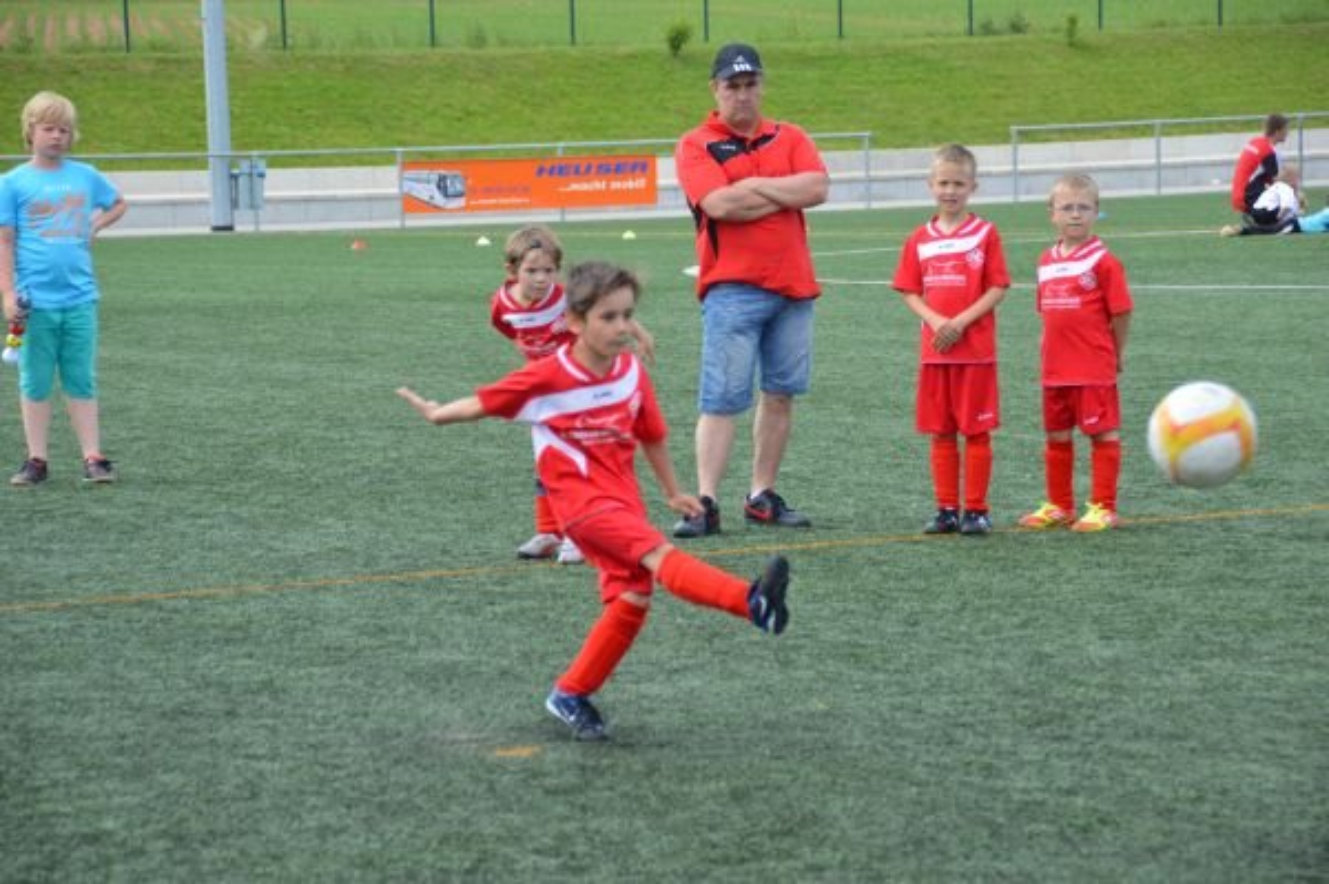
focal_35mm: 135
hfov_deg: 15.2
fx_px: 4980
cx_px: 664
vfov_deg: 10.1
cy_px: 442
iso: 400
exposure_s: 1/640
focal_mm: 90
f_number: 5.3
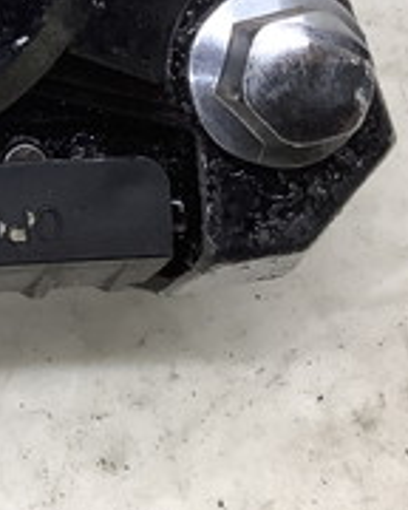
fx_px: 1524
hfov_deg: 14.0
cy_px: -34
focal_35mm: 101
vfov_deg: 18.4
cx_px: -264
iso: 100
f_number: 2.4
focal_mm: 3.3
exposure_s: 1/60
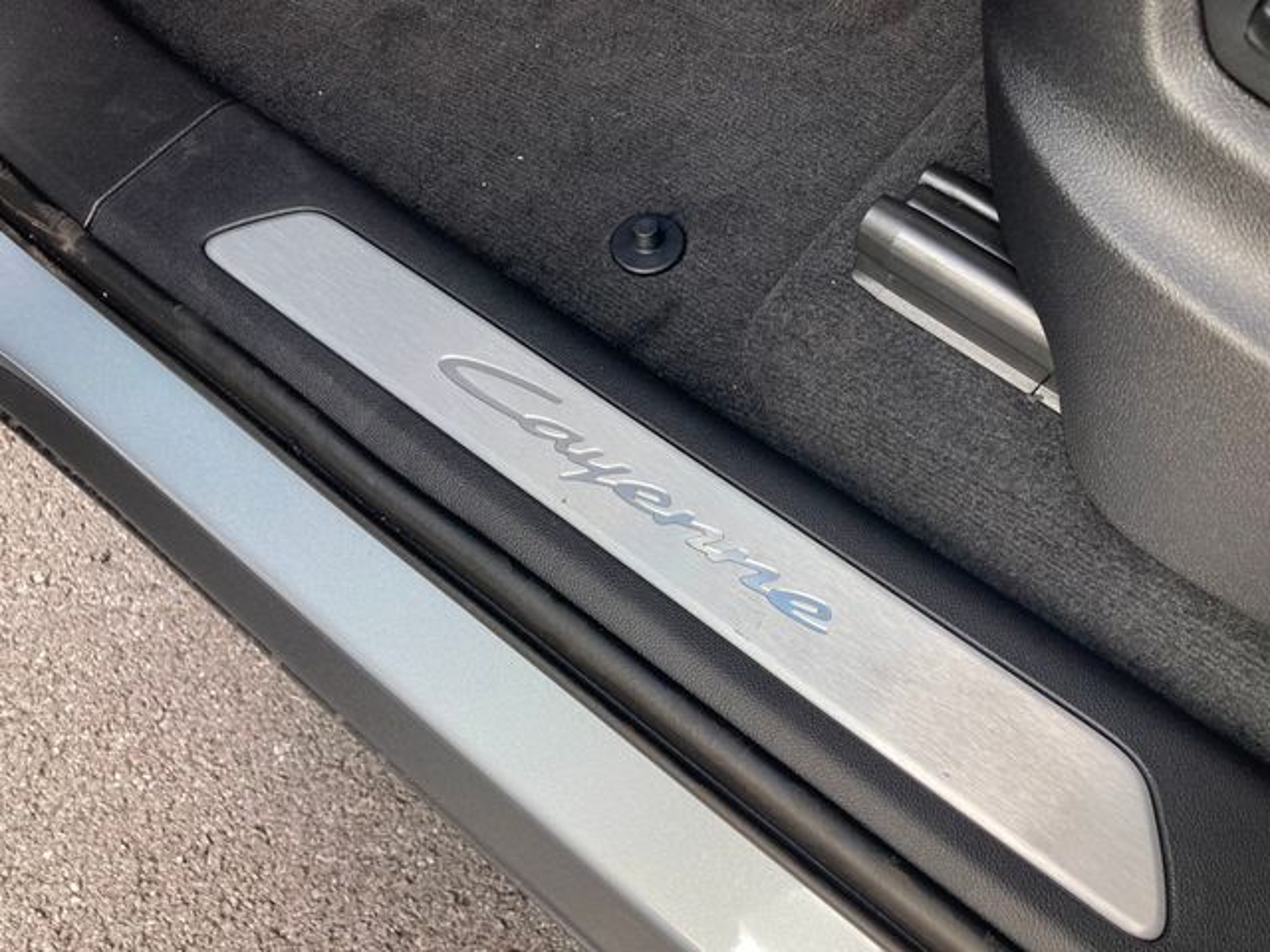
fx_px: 1027
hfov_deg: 63.4
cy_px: 476
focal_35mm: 28
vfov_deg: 49.7
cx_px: 635
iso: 20
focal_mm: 3.99
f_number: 1.8
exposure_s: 1/194
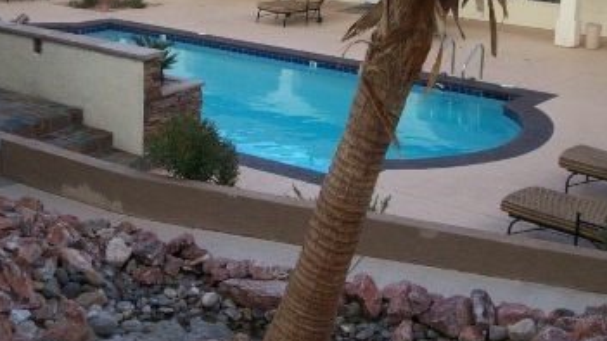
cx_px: 261
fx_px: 1094
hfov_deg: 31.0
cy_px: 83
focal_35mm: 68
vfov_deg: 17.6
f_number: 4.5
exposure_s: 1/152
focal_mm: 5.9
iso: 100
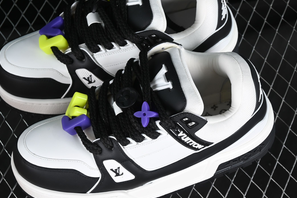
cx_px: 137
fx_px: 825
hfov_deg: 20.4
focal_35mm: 100
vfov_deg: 13.7
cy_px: 92
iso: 160
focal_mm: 50
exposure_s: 1/50
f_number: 6.3
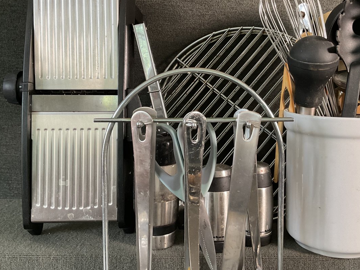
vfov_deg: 35.0
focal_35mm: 41
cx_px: 213
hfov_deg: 45.6
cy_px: 108
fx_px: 426
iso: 100
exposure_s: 1/60
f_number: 1.8
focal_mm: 3
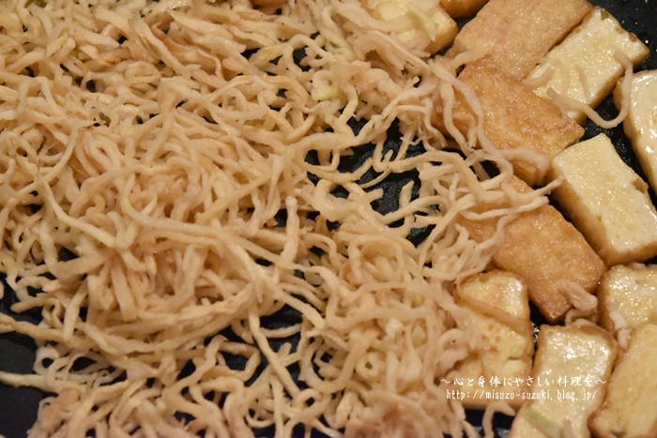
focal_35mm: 90
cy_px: 219
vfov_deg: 15.2
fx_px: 1643
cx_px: 328
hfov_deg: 22.6
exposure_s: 1/100
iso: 11400
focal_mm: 60
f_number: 6.3
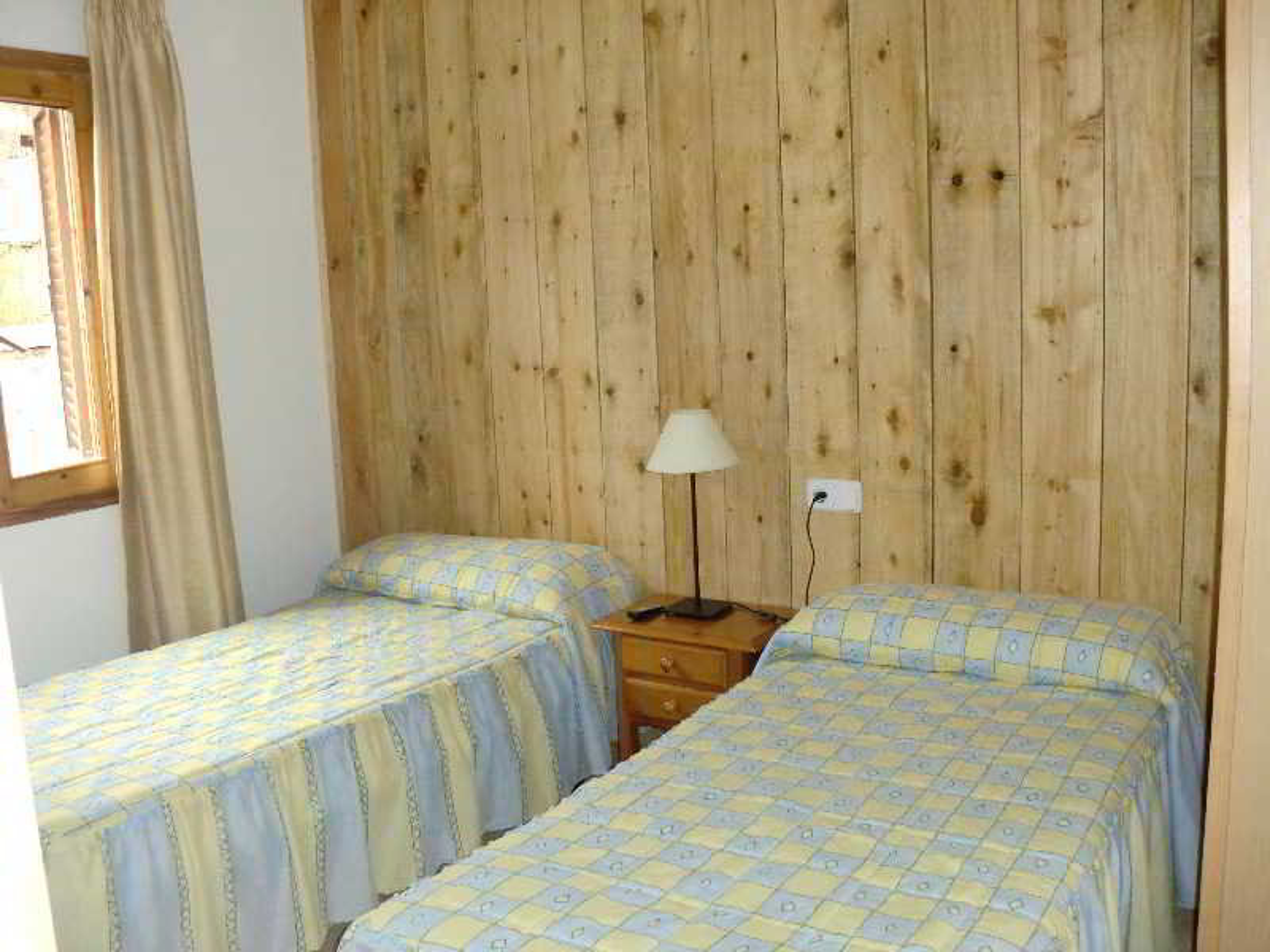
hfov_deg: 52.6
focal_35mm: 35
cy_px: 476
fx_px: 1284
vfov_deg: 40.7
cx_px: 635
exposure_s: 1/60
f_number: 3.1
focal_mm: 6.3
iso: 400
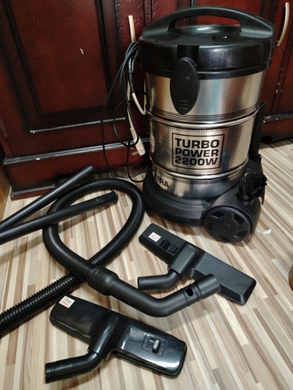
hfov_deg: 56.8
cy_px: 195
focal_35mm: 24
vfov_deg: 71.6
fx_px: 271
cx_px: 146
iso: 2400
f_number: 1.75
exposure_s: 1/33.3
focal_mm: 5.25
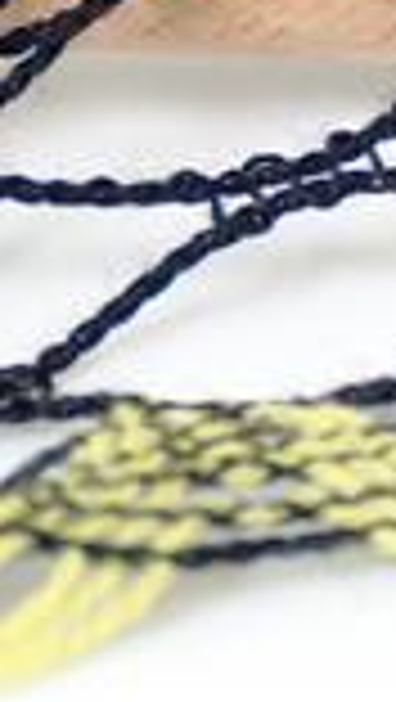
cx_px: 464
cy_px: 34
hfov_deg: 3.8
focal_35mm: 324
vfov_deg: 6.6
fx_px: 6035
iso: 200
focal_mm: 23.76
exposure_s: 1/19.9
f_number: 3
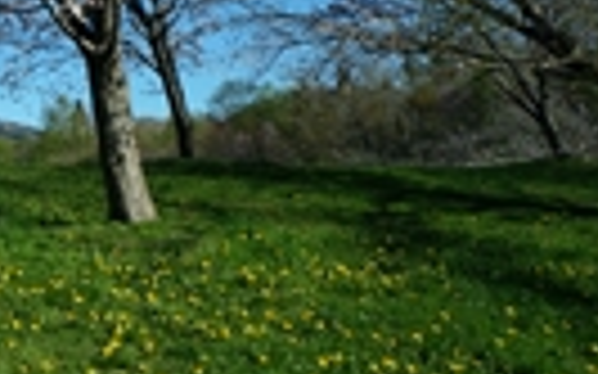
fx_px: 749
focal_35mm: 46
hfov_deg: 33.7
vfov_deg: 23.7
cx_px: -148
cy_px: -144
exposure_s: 1/250
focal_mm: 10
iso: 100
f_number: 9
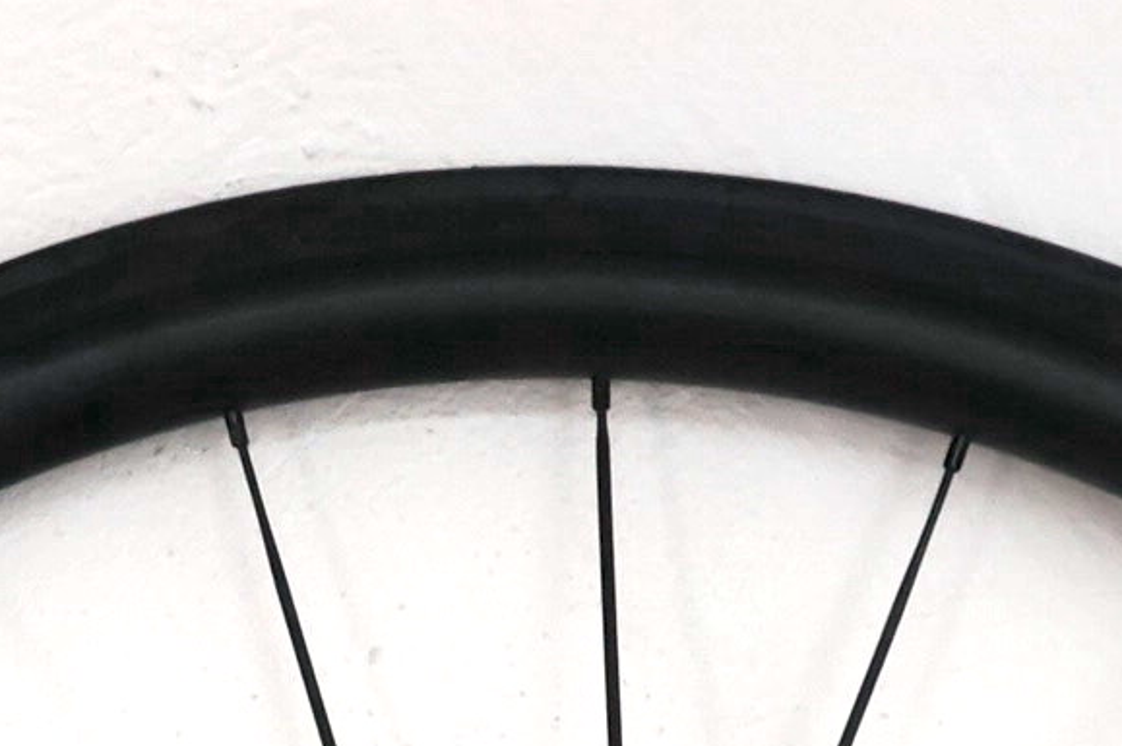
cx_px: 300
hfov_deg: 12.7
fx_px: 5013
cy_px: 1798
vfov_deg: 7.9
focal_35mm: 161
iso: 640
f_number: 4
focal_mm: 31
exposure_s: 1/160
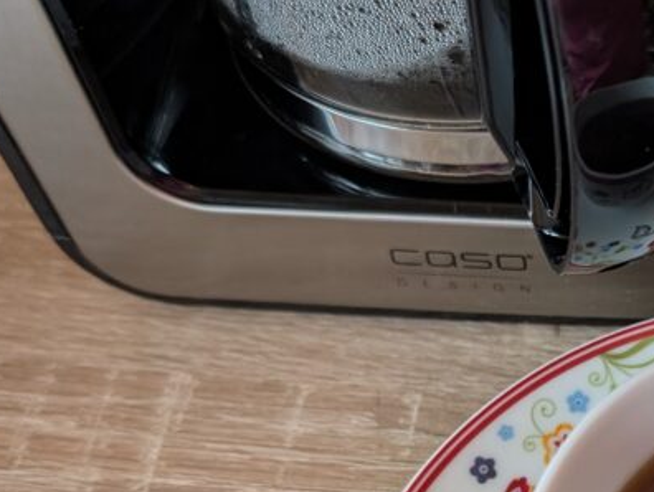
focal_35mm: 62
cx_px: 639
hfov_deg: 29.3
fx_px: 1173
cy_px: 450
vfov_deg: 23.1
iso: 489
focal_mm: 6.9
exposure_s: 1/100
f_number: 1.68
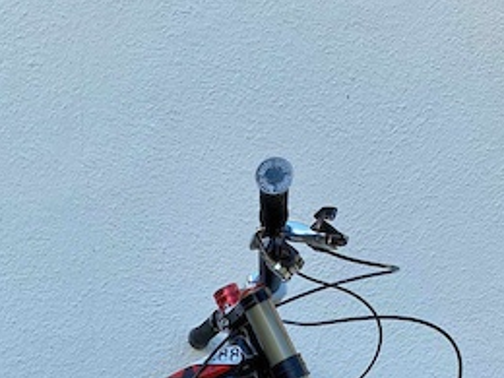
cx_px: 58
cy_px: 562
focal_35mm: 80
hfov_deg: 23.8
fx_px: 1165
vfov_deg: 16.8
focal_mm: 4.25
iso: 32
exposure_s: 1/466
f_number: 1.8
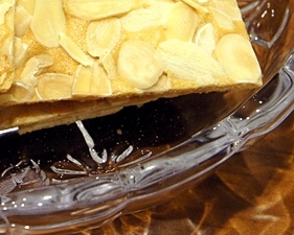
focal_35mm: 166
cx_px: -30
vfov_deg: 9.2
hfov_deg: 11.4
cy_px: -26
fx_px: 1449
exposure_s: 1/20
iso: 1600
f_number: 8
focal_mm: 37
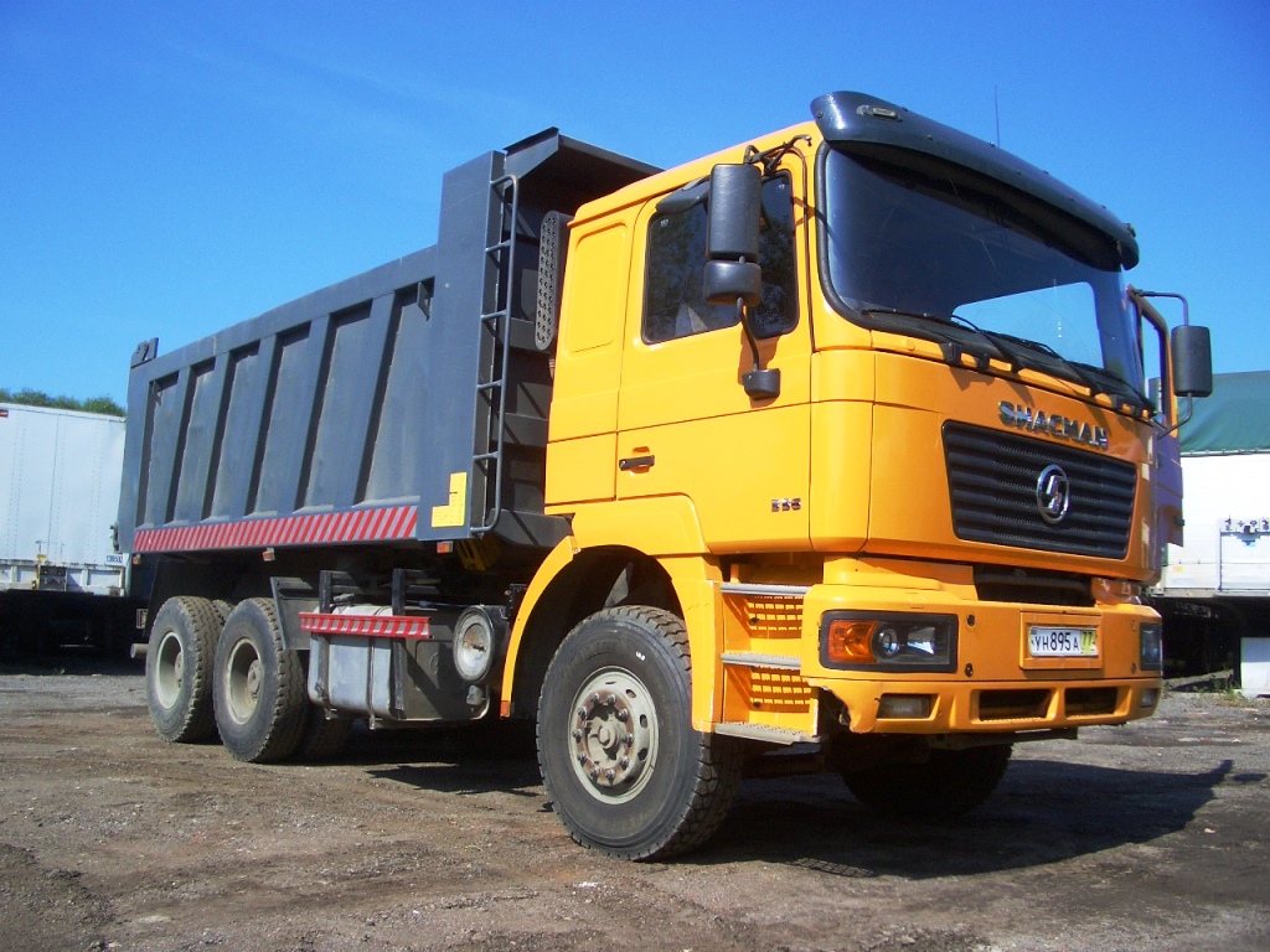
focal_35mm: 35
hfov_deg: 52.6
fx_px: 1284
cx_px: 635
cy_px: 476
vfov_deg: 40.7
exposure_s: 1/500
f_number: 4.3
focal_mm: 5.8
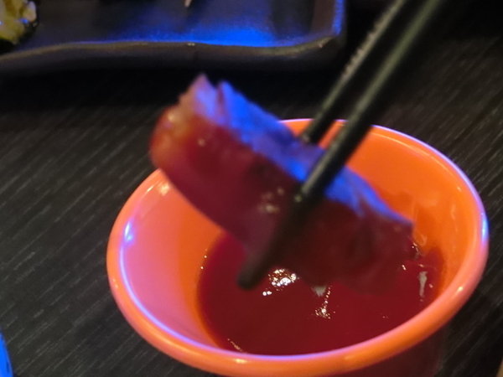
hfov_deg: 19.6
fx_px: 1453
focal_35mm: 100
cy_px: 188
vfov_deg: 14.8
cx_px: 252
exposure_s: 1/4
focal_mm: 17.45
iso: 1600
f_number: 5.2
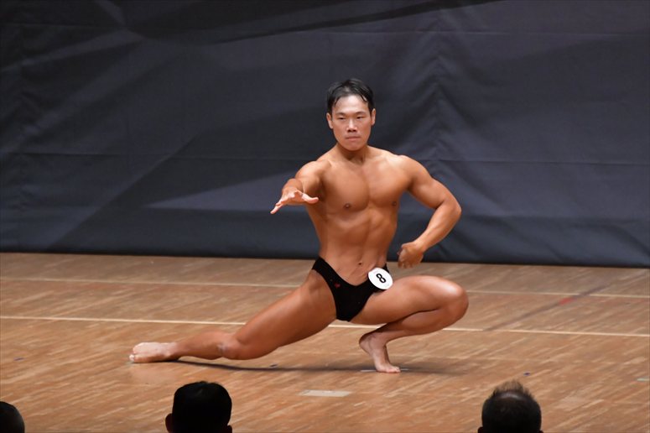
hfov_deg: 6.0
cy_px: 216
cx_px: 325
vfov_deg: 4.0
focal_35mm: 345
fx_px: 6226
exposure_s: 1/400
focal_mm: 230
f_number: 5.6
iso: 6400
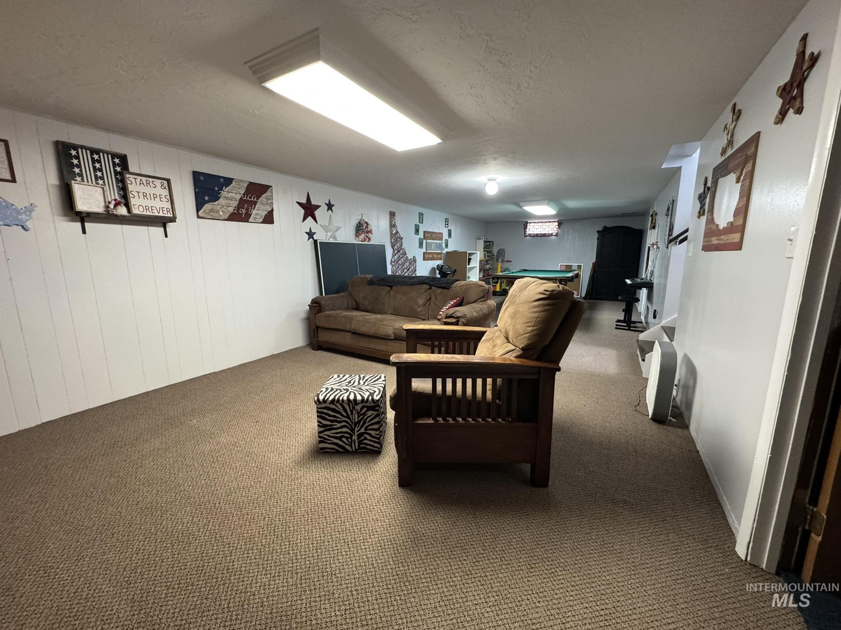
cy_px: 315
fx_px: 340
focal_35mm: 14
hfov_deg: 102.1
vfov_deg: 85.7
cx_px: 420
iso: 500
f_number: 2.2
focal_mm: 2.22
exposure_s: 1/60
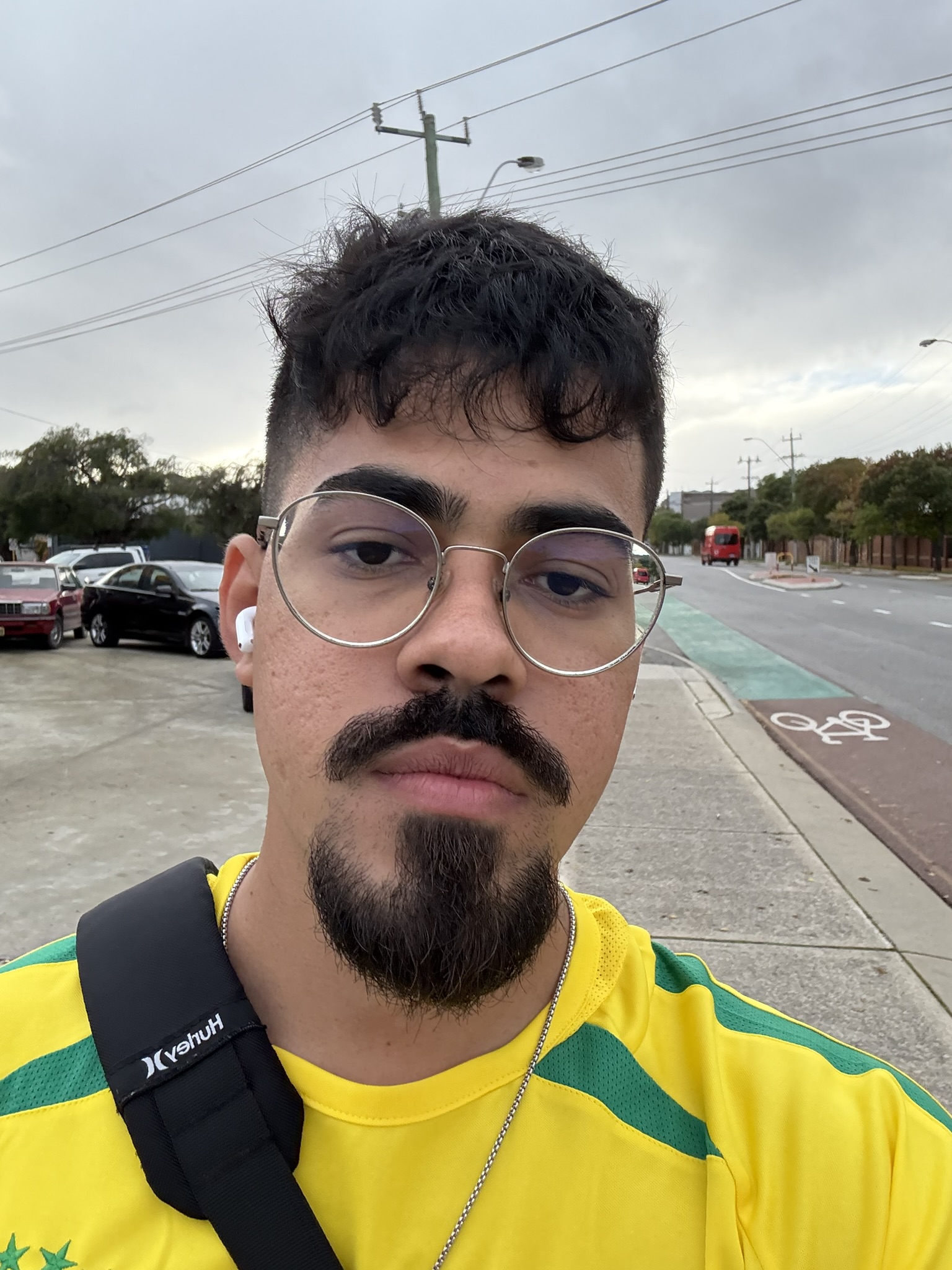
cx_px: 476
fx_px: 1100
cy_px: 635
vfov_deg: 60.0
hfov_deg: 46.8
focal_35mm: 30
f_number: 1.9
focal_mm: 2.69
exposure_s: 1/243
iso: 40
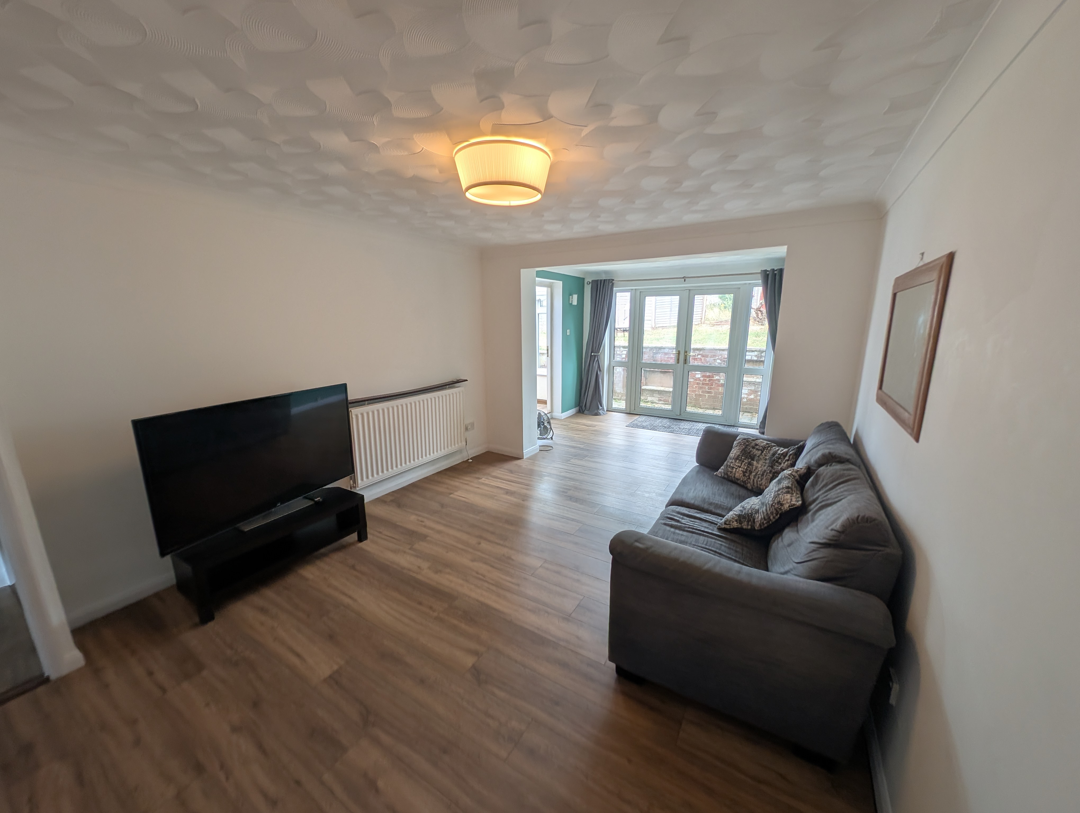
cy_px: 406
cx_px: 540
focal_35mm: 12
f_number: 1.95
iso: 40
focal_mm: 2.23
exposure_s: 1/96.6
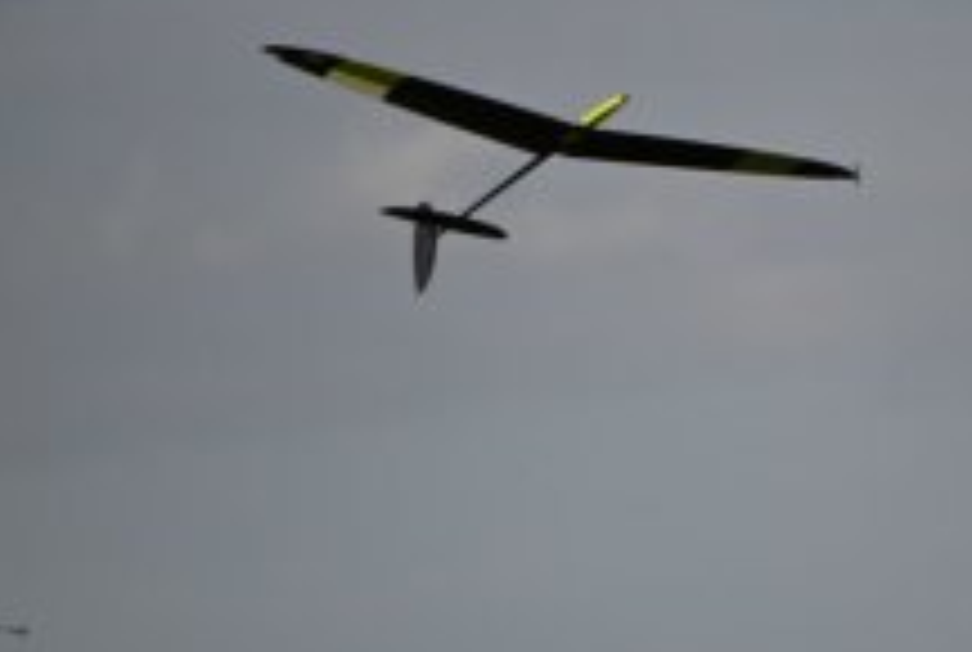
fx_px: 24864
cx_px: 736
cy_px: 337
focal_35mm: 919
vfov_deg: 1.5
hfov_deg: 2.2
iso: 320
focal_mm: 400
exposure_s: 1/2000
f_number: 6.3
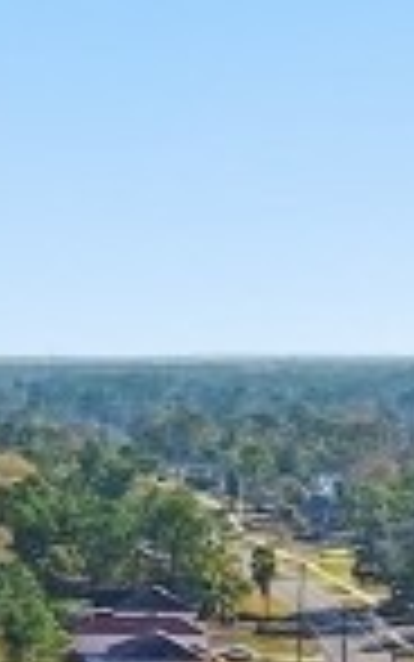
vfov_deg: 11.6
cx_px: -351
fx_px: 3192
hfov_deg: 7.2
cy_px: 784
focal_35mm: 177
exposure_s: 1/4000
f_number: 1.8
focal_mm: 8.7
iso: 100
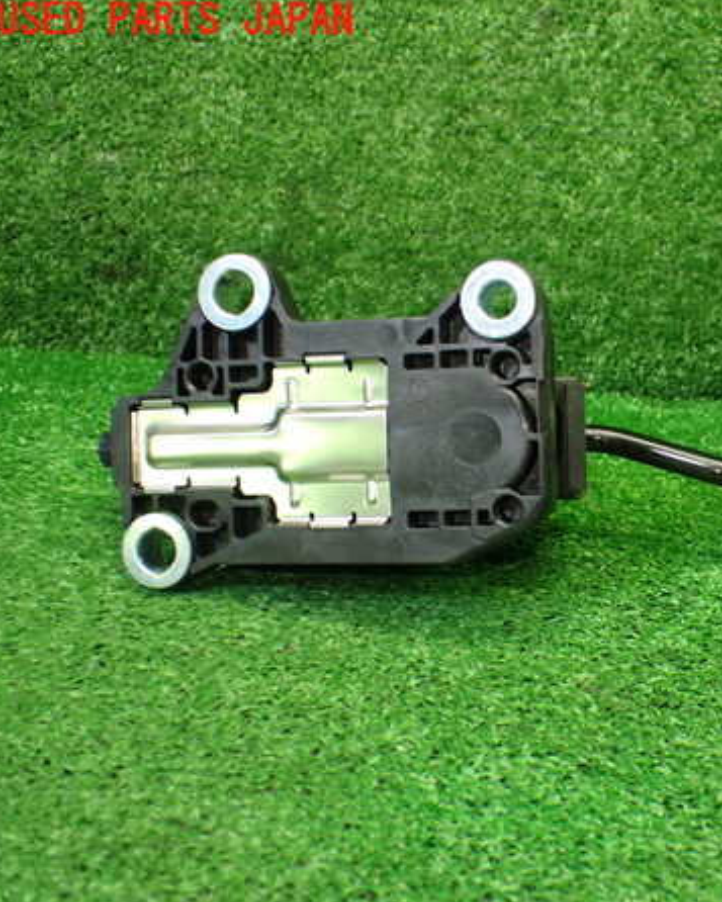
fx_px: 1121
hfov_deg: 34.4
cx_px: 593
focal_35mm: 42
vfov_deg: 43.8
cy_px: 451
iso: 640
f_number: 2.4
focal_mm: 5.79
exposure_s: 1/125
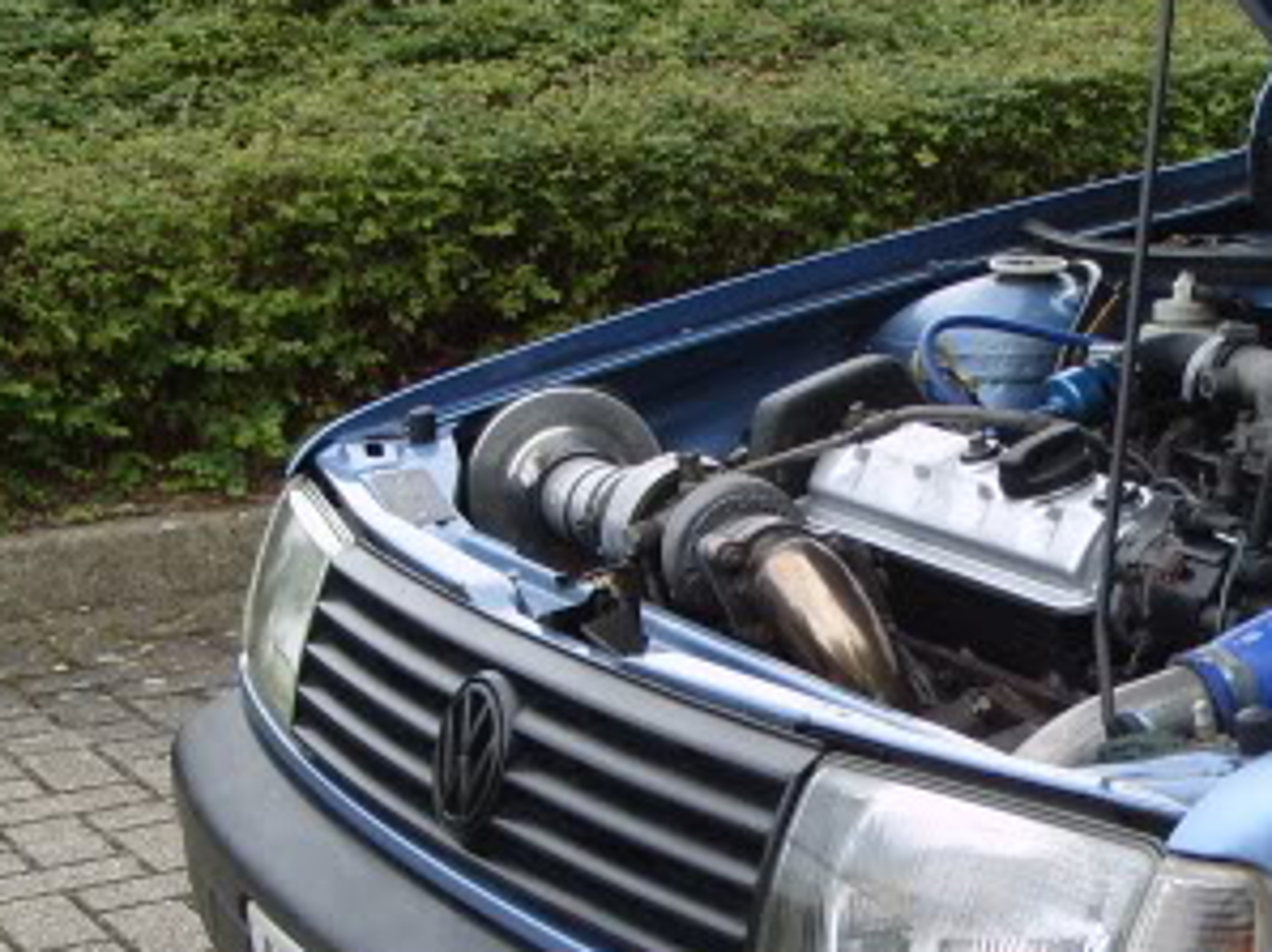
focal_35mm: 94
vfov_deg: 15.6
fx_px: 3451
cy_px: 794
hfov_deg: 20.7
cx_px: 982
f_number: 2.8
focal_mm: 7.8
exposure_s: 1/45
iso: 80
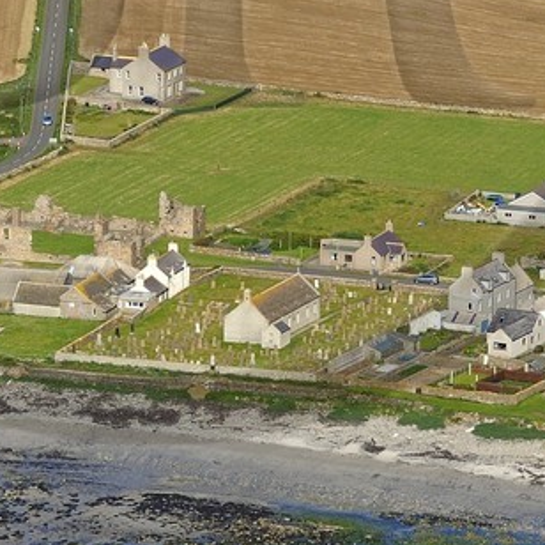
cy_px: -108
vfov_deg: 4.7
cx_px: 152
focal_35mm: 375
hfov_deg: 4.7
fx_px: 6680
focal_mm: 85
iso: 400
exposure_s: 1/800
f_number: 8
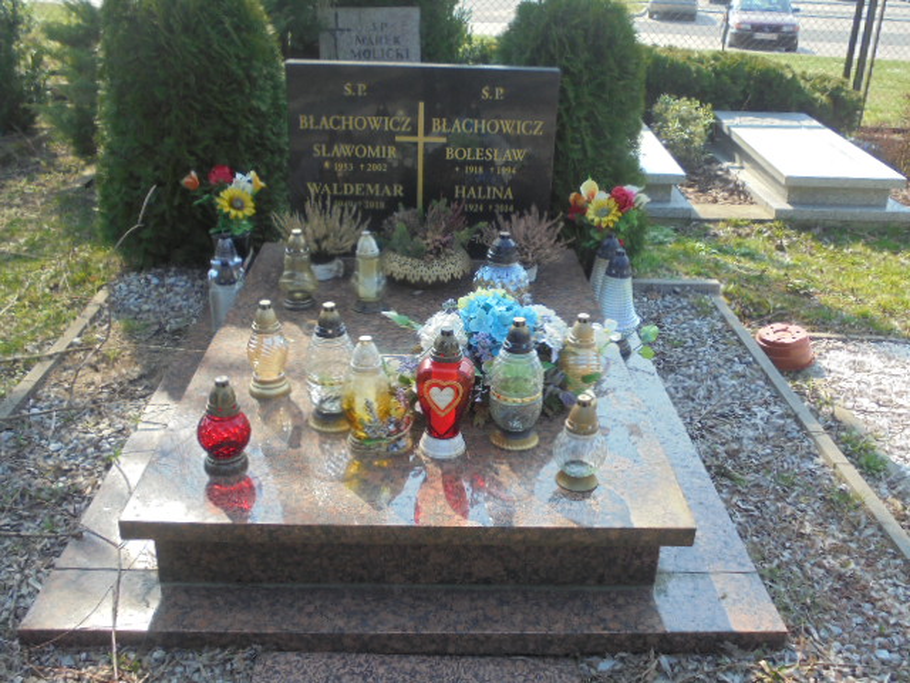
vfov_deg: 41.8
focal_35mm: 34
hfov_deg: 54.0
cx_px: 455
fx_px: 894
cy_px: 342
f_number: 4
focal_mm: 6.1
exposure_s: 1/250
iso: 100
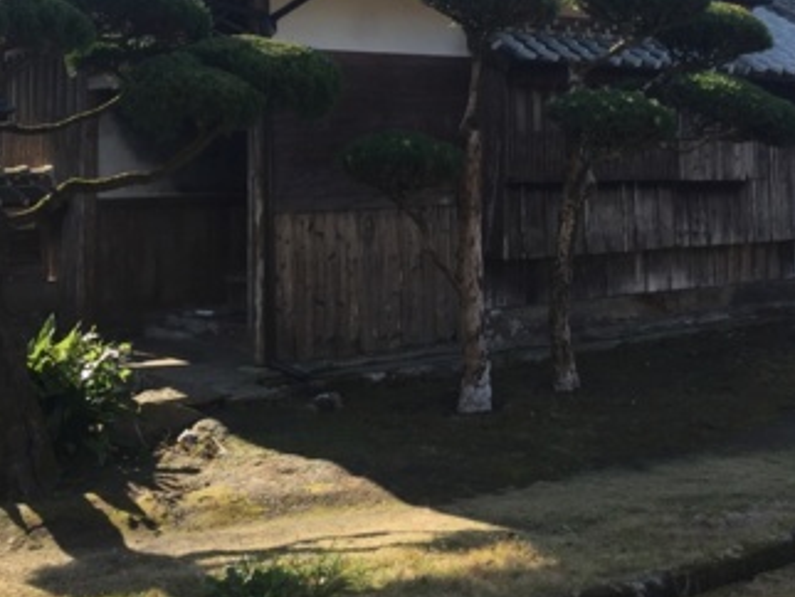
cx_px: 481
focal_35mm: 54
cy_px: 74
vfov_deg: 26.3
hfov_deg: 35.4
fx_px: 1241
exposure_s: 1/1041
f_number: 2.2
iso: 32
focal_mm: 4.15
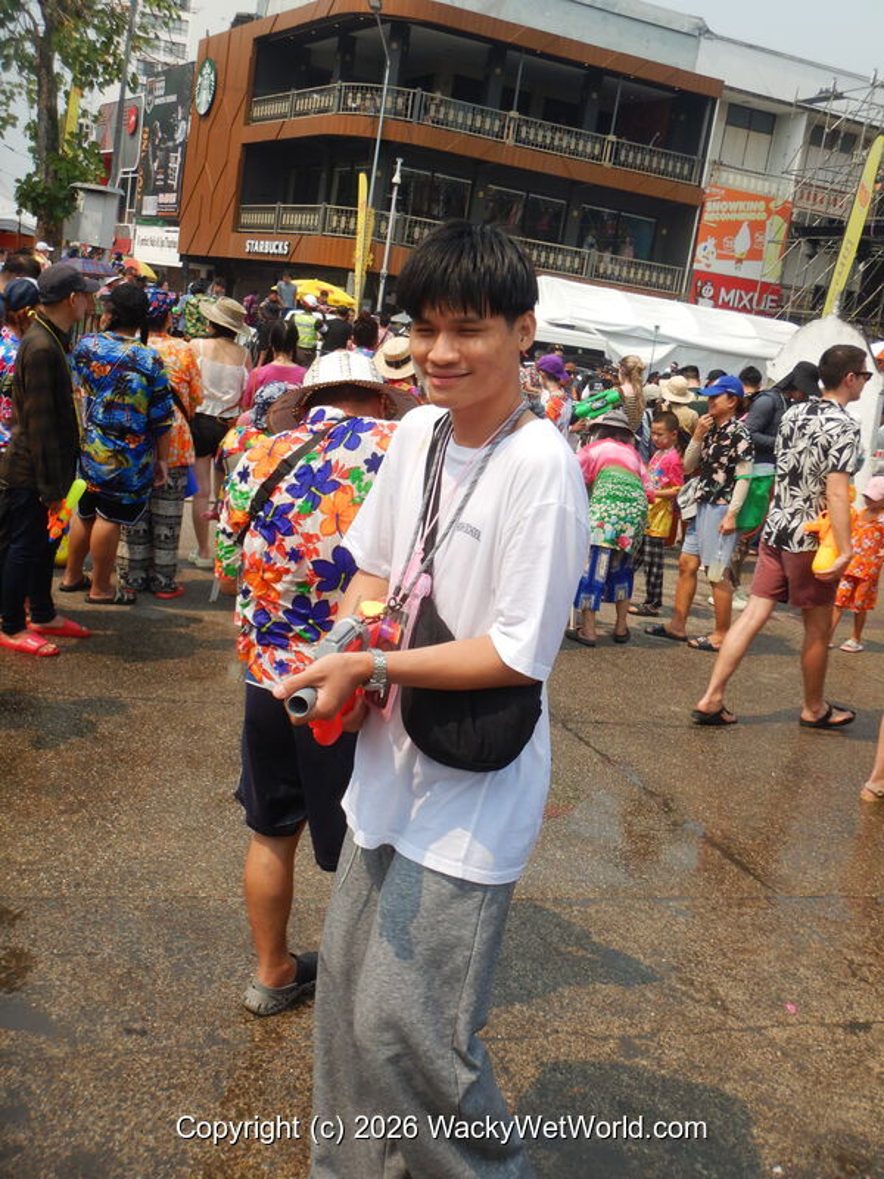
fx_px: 1260
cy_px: 590
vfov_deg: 50.1
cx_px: 442
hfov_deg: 38.7
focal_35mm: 37
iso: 125
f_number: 4.2
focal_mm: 6.6
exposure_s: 1/800
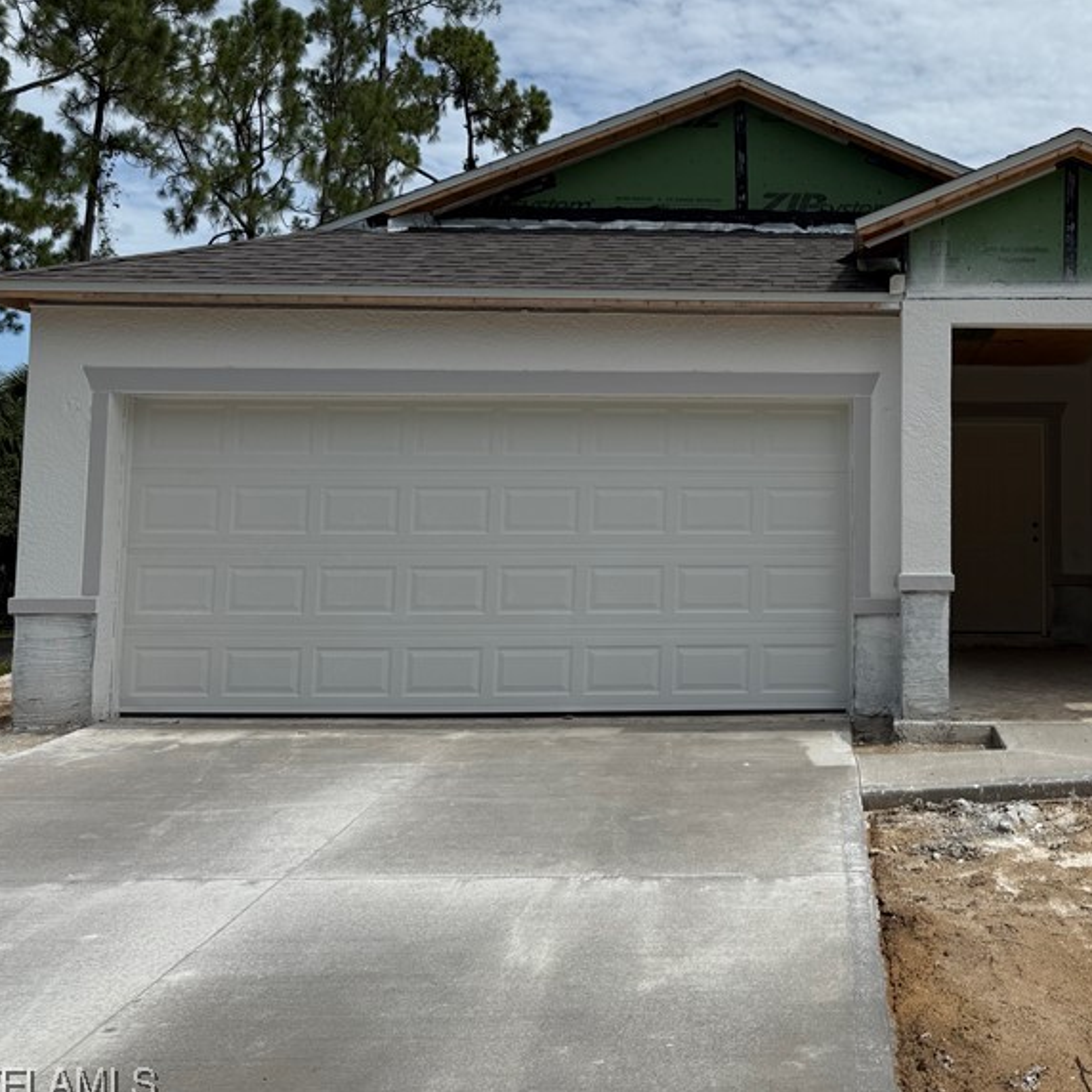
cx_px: 901
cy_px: 393
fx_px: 1356
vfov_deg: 43.4
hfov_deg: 41.6
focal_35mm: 38
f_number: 1.78
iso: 80
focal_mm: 6.76
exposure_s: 1/9091
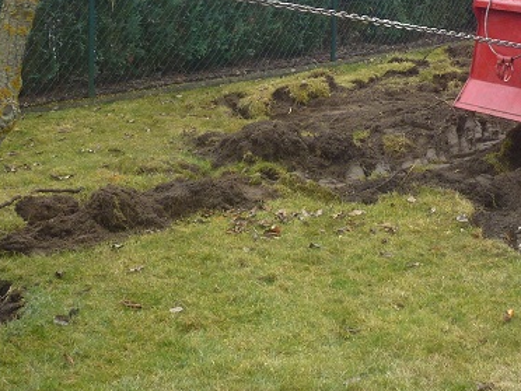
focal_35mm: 71
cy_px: -21
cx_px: 343
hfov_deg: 27.3
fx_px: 1069
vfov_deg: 19.9
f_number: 2.8
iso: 100
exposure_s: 1/30
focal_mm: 5.5
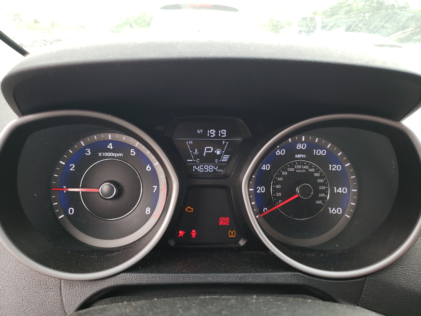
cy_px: 158
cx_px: 210
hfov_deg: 67.3
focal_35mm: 26
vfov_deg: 53.1
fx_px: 316
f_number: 1.5
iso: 50
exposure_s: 1/60.2
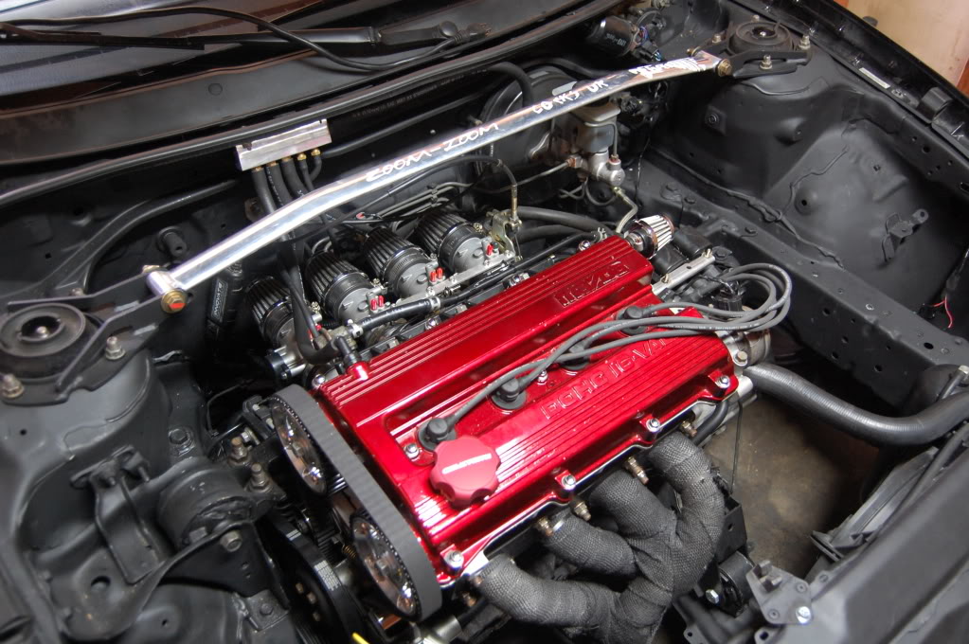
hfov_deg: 57.3
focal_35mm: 33
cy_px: 322
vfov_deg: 39.9
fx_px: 887
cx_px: 484
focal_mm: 22
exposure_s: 1/10
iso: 800
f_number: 3.8
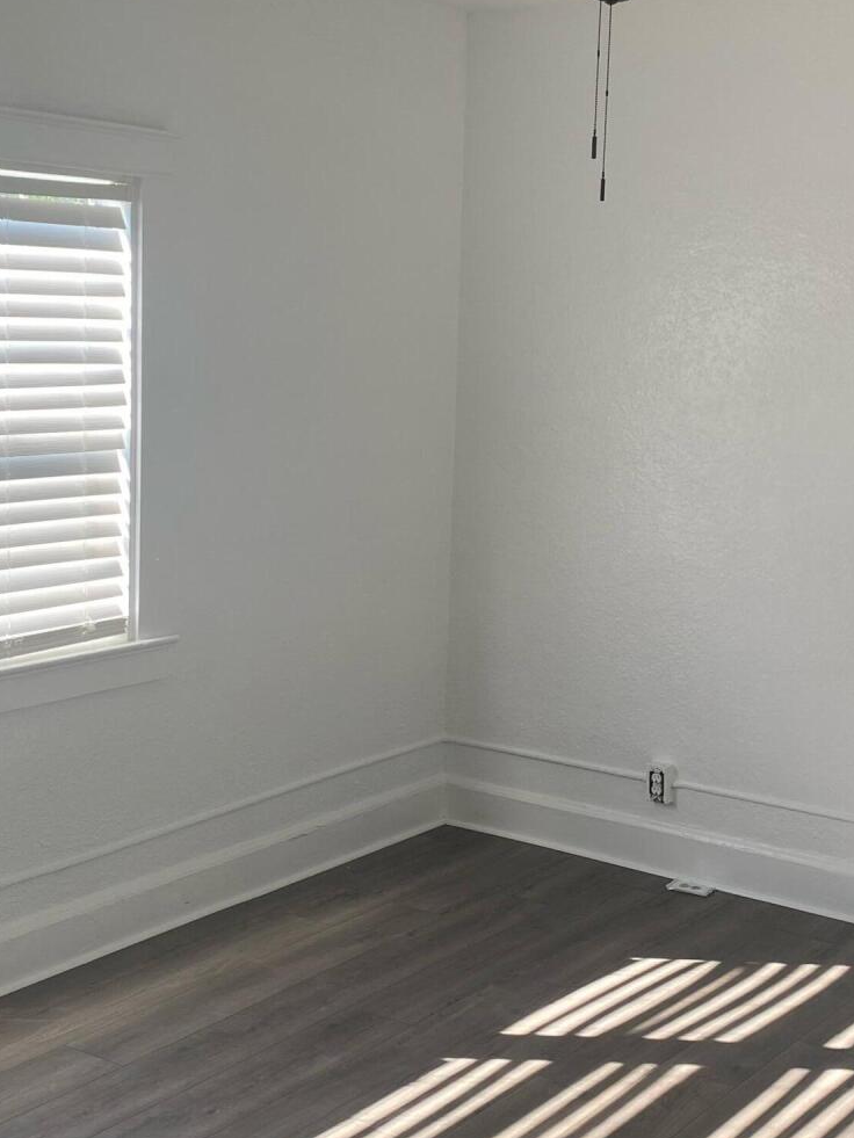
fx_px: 1743
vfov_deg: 36.2
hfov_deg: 27.5
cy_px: 532
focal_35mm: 53
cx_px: 435
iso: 32
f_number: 1.8
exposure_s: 1/130
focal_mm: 4.25
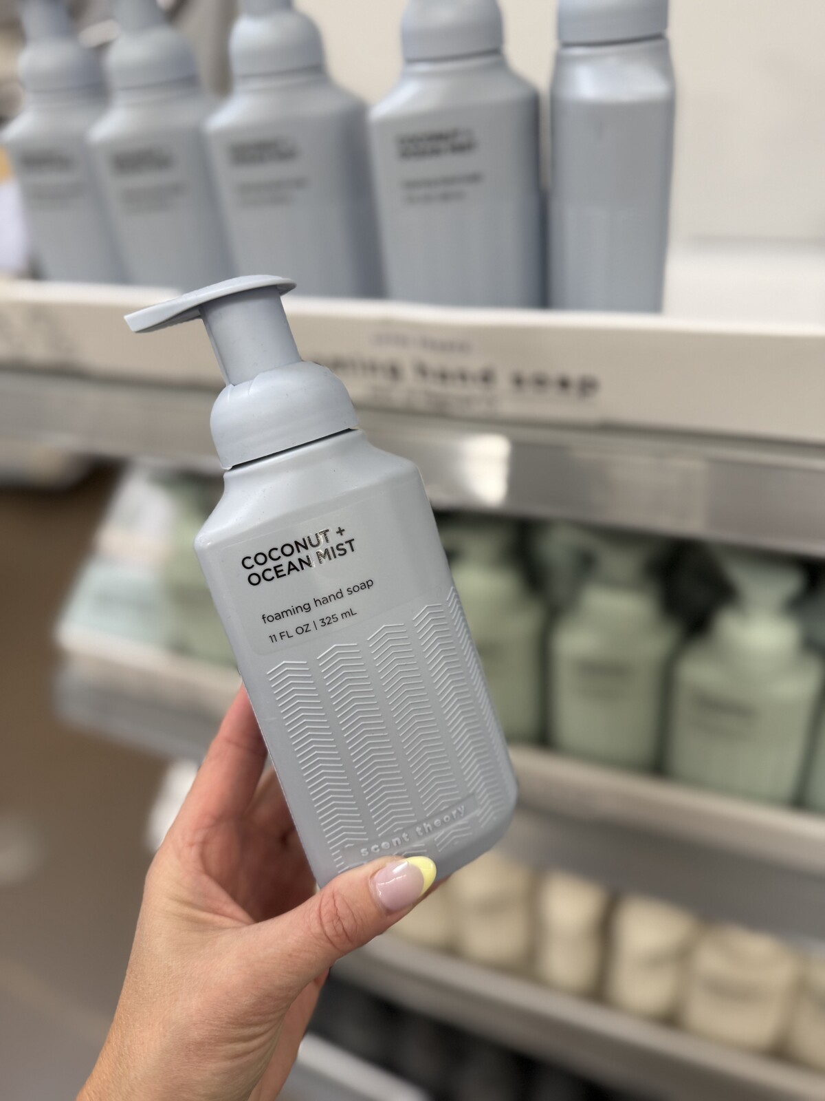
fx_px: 763
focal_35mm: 24
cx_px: 412
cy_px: 550
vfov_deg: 71.6
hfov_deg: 56.8
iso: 125
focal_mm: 6.76
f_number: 1.78
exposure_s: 1/121
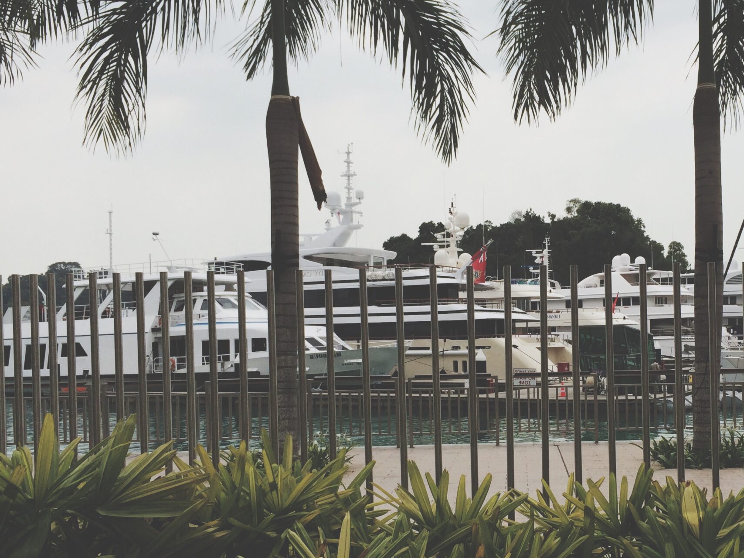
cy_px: 349
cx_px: 544
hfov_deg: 41.0
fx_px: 967
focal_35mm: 45
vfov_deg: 32.0
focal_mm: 4.12
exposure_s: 1/2933
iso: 40
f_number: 2.2
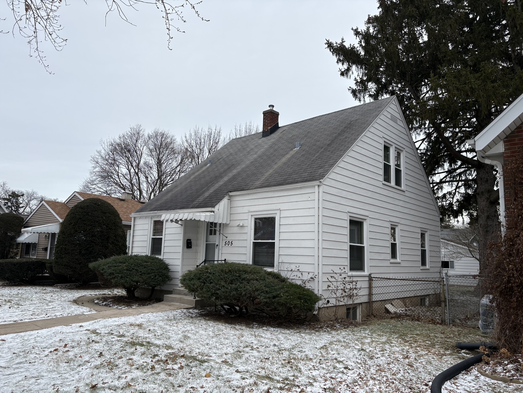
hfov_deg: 67.3
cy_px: 196
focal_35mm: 26
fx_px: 393
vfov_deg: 53.1
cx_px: 262
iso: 50
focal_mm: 5.96
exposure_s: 1/1311
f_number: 1.6
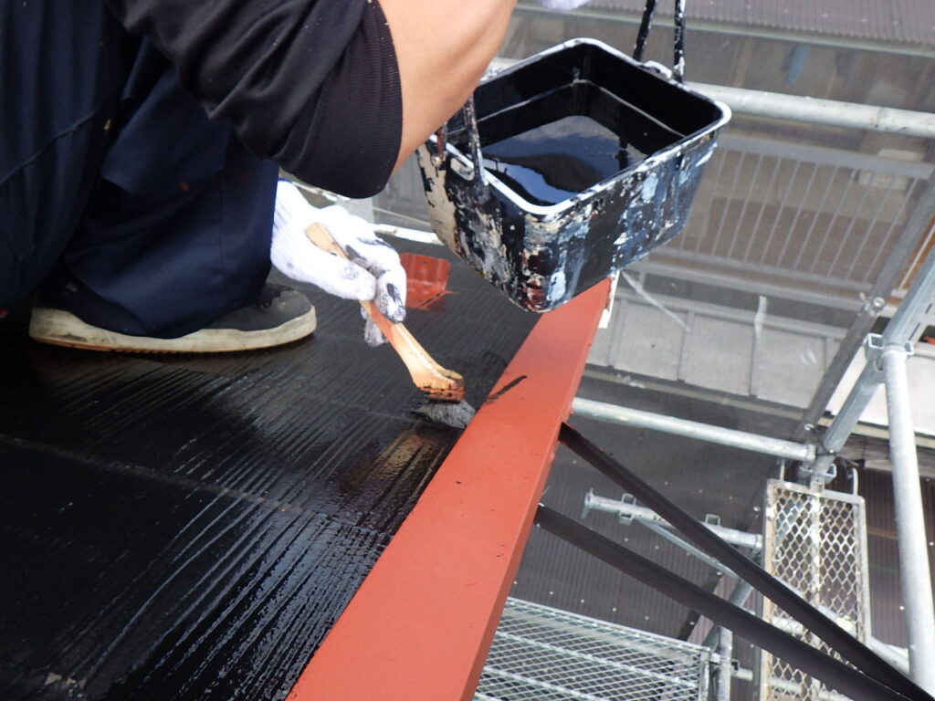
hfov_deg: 63.4
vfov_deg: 49.7
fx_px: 756
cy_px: 350
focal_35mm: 28
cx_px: 468
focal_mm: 5
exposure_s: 1/160
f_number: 3.5
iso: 125
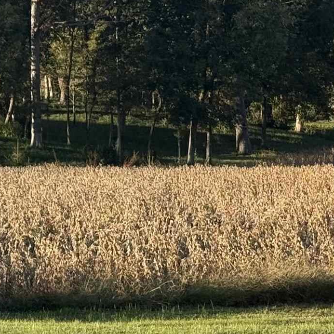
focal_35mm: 188
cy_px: 20
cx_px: 209
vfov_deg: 9.3
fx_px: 2052
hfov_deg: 9.3
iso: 80
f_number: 1.78
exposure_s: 1/2273
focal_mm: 6.76
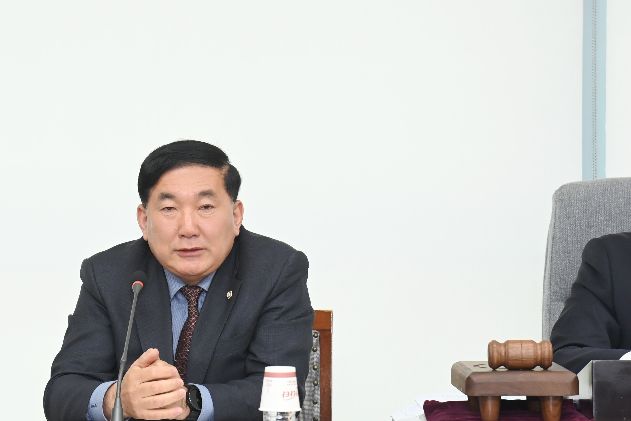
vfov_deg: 7.1
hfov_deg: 10.6
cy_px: 269
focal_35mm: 193
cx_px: 190
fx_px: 3383
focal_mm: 120
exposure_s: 1/250
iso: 2500
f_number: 6.3
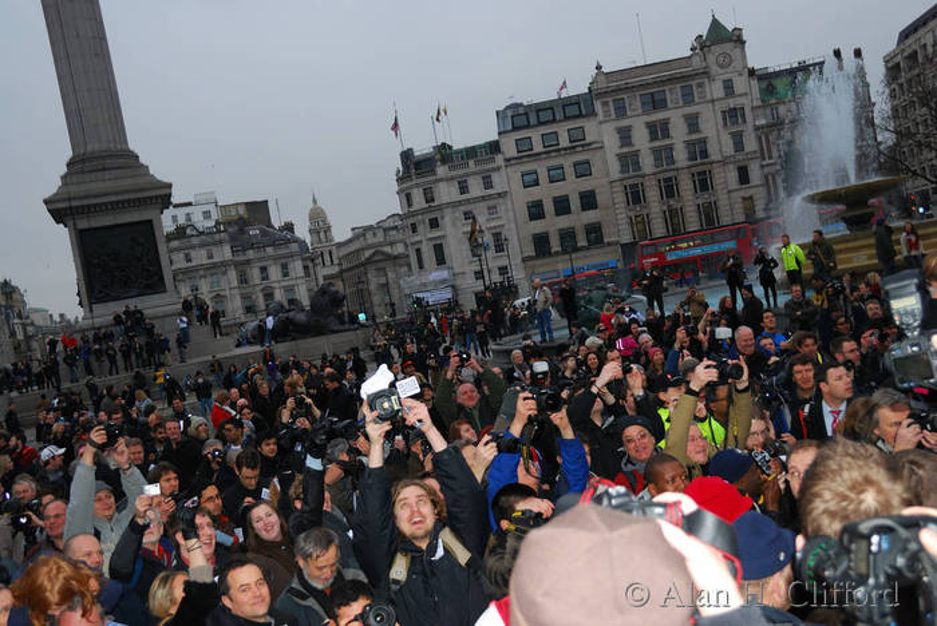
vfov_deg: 36.9
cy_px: 313
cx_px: 468
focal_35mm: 36
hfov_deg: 53.1
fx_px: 938
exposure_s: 1/200
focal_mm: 24
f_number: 4
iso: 200
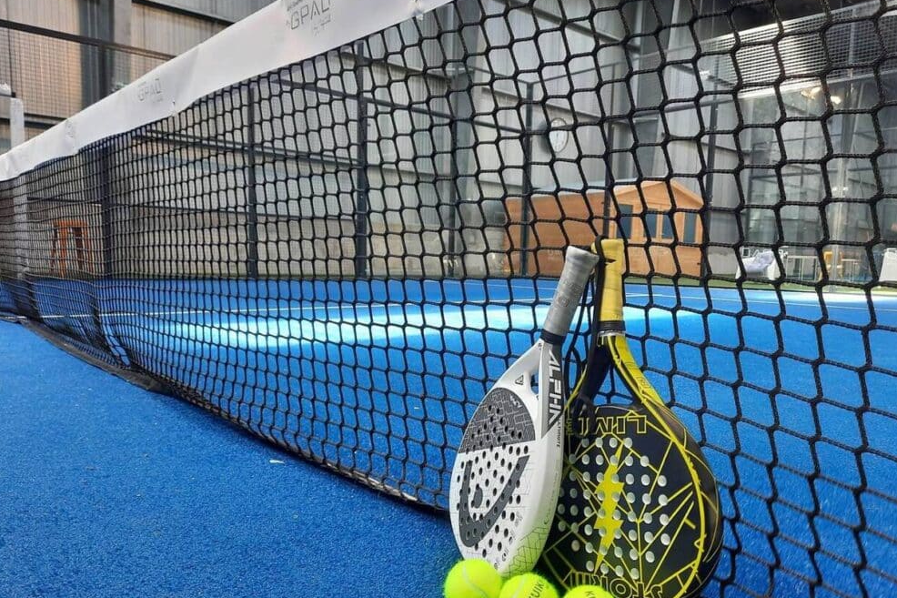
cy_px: 321
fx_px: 673
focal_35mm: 27
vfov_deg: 47.9
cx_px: 451
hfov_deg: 67.4
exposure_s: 1/50
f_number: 2
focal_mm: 4.6
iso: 80
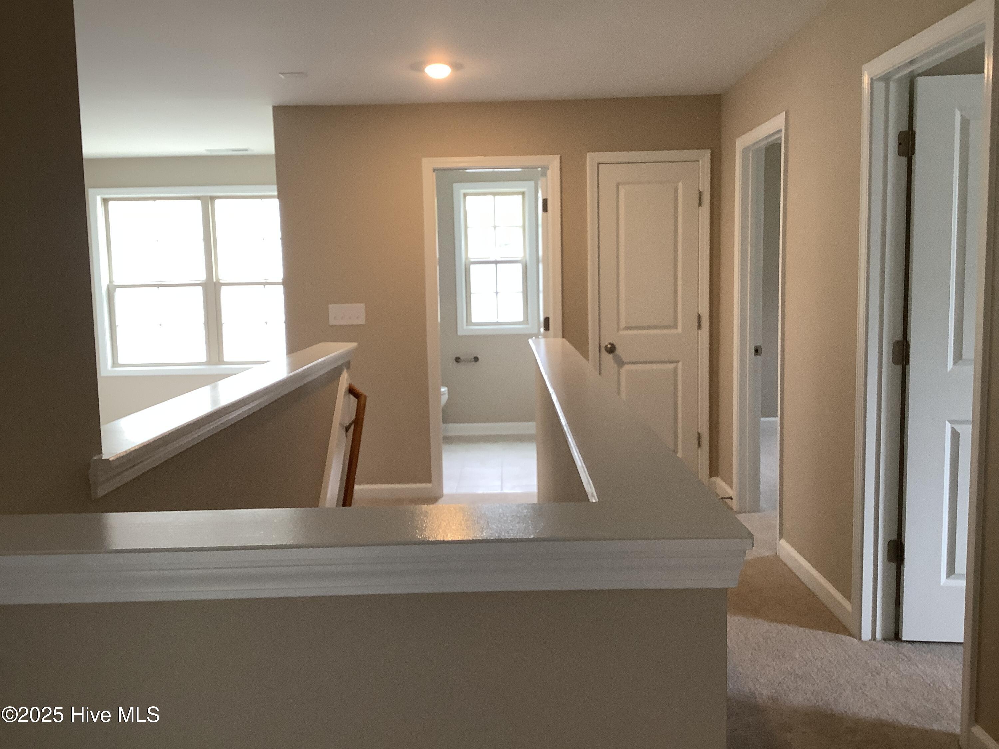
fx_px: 895
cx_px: 500
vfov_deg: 45.4
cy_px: 374
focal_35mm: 31
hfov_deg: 58.4
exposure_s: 1/50
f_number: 2.4
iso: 125
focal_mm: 3.3
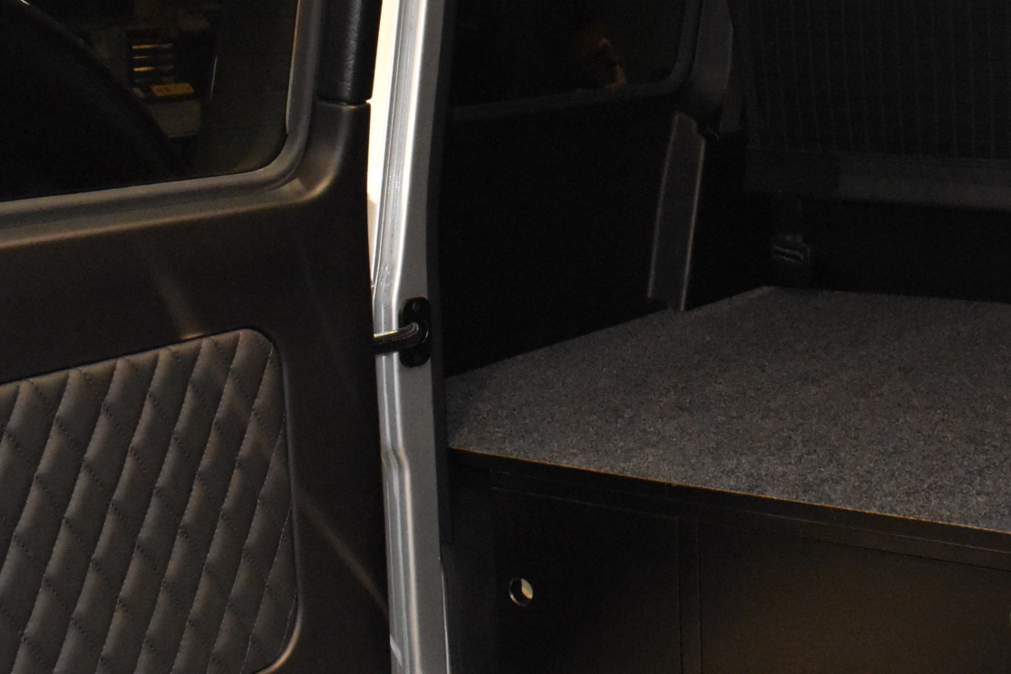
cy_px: 186
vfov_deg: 21.8
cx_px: 766
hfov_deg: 31.8
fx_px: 1741
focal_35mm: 62
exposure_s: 1/60
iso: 5000
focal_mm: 18
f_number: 5.6
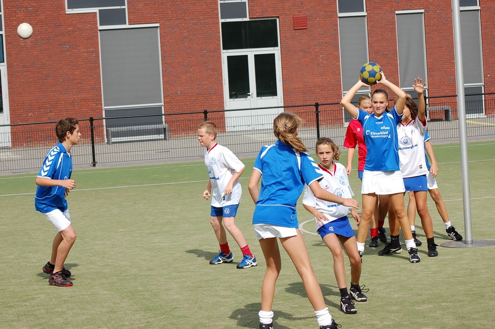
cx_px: 248
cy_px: 164
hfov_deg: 21.9
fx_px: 1277
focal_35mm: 93
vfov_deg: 14.7
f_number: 7.1
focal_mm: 62
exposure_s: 1/800
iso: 200
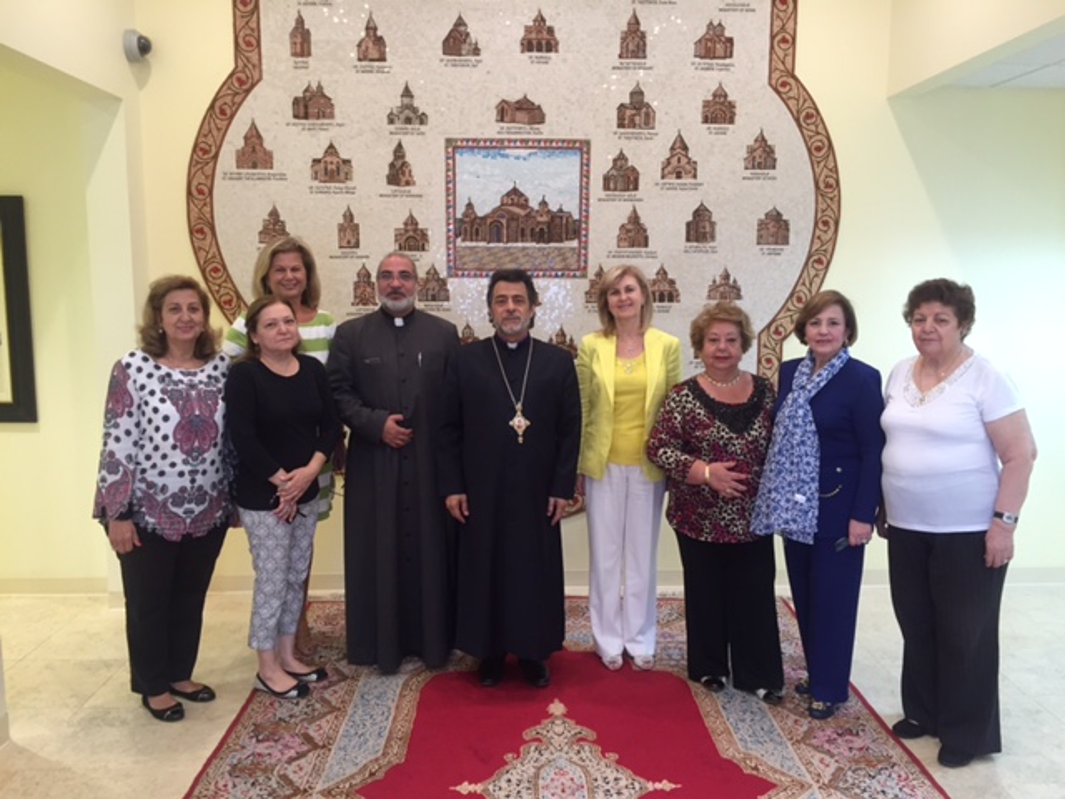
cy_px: 400
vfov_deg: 48.2
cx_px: 532
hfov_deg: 61.7
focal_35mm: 29
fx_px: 892
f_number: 2.2
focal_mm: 4.15
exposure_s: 1/30
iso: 100
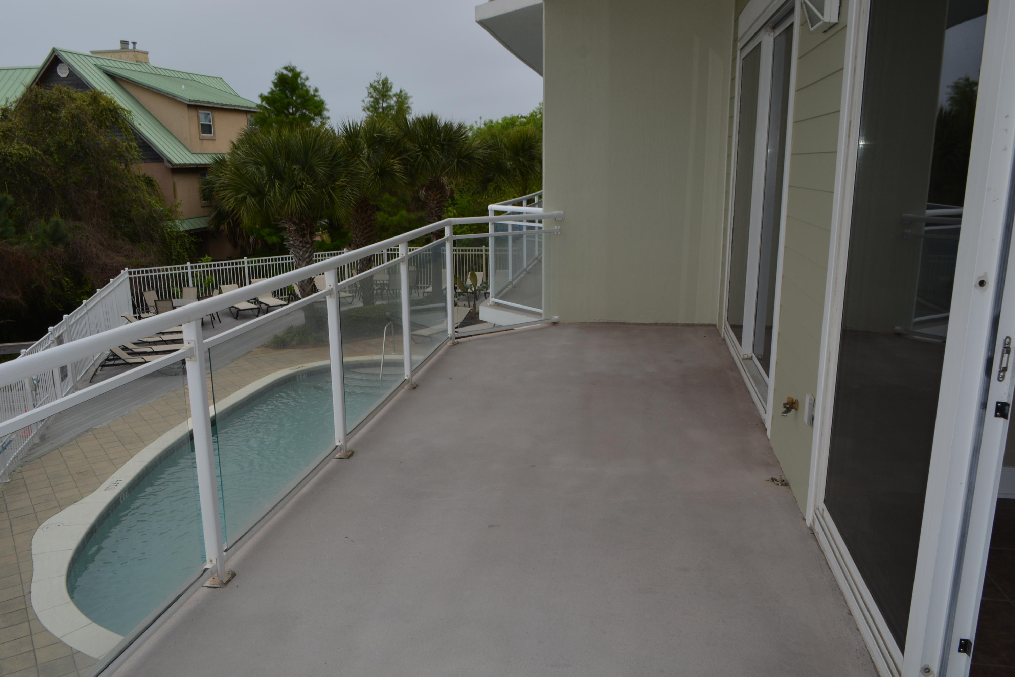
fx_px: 761
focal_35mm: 27
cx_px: 508
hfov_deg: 67.4
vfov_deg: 47.9
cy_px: 338
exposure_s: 1/200
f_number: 10
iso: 100
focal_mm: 18
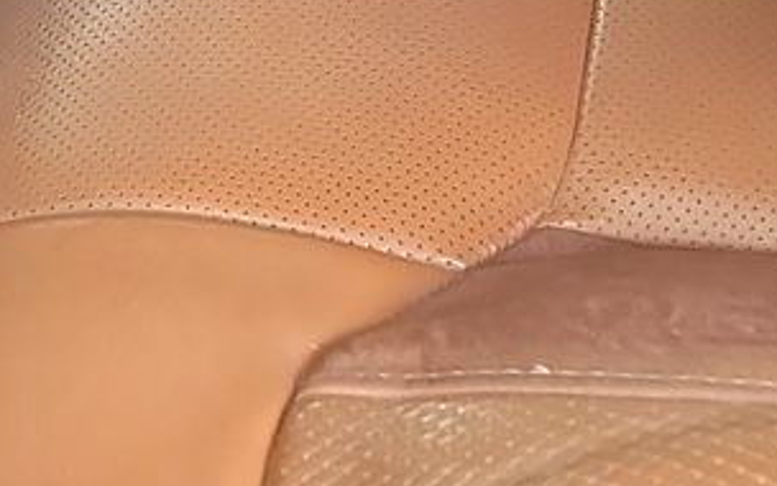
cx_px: 711
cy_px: -875
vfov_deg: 8.5
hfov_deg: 15.4
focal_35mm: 134
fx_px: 2838
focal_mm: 6.7
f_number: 1.8
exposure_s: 1/59
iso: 850
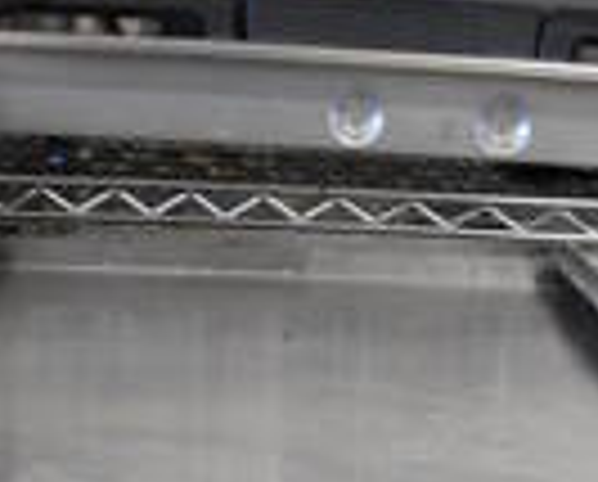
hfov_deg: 21.0
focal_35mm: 91
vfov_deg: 14.2
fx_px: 1614
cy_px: 957
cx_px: 283
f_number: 3.5
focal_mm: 18
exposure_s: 1/125
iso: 1600
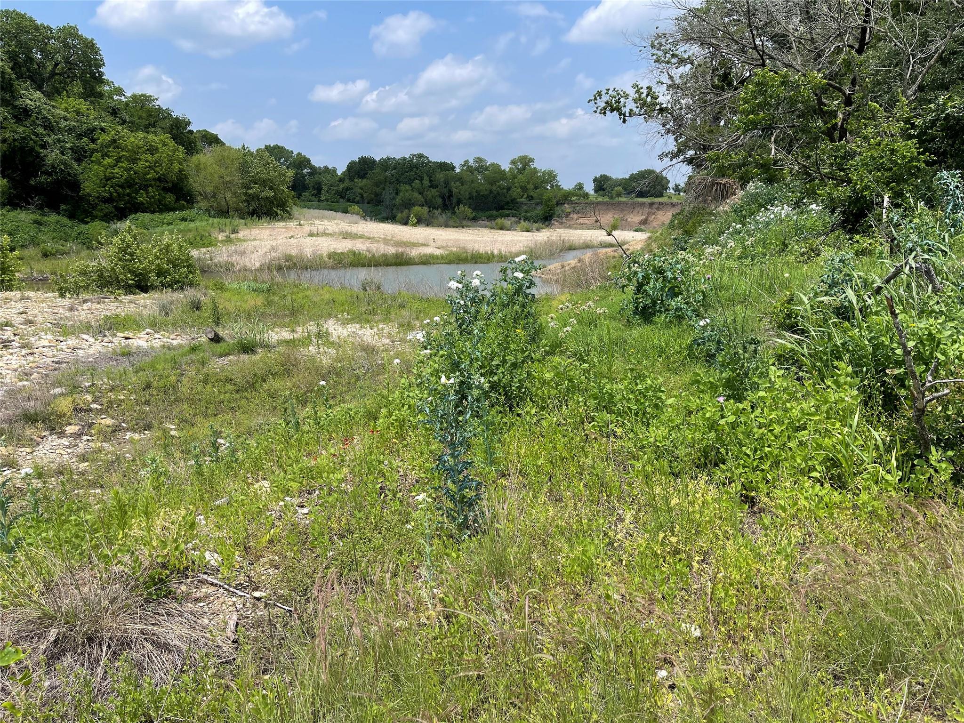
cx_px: 482
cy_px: 362
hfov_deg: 67.3
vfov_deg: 53.1
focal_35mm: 26
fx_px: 724
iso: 32
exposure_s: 1/3559
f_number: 1.6
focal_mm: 5.1
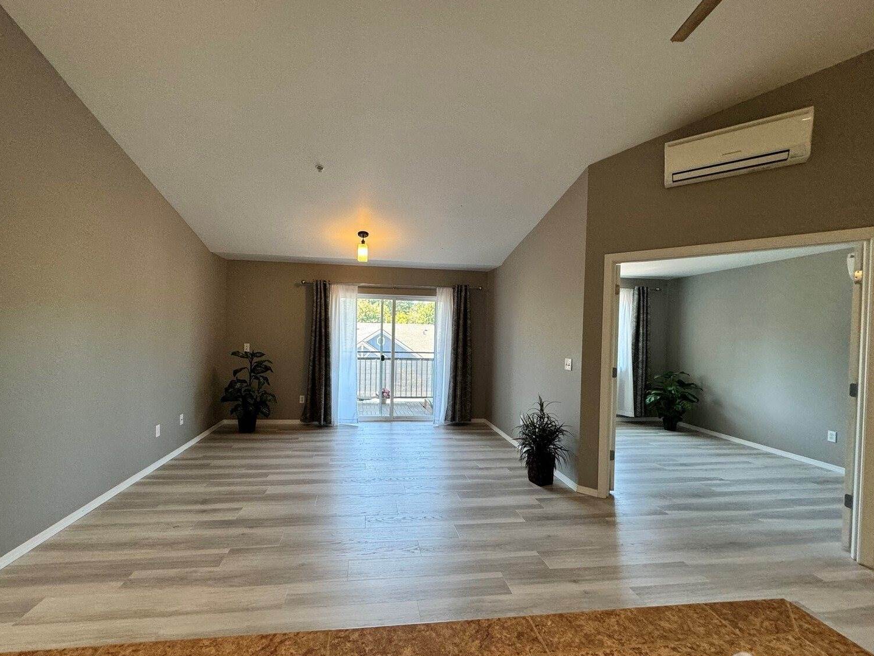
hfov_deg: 98.0
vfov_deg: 81.7
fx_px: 379
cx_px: 410
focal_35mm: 15
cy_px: 340
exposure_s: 1/120
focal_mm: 2.22
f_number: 2.2
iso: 250
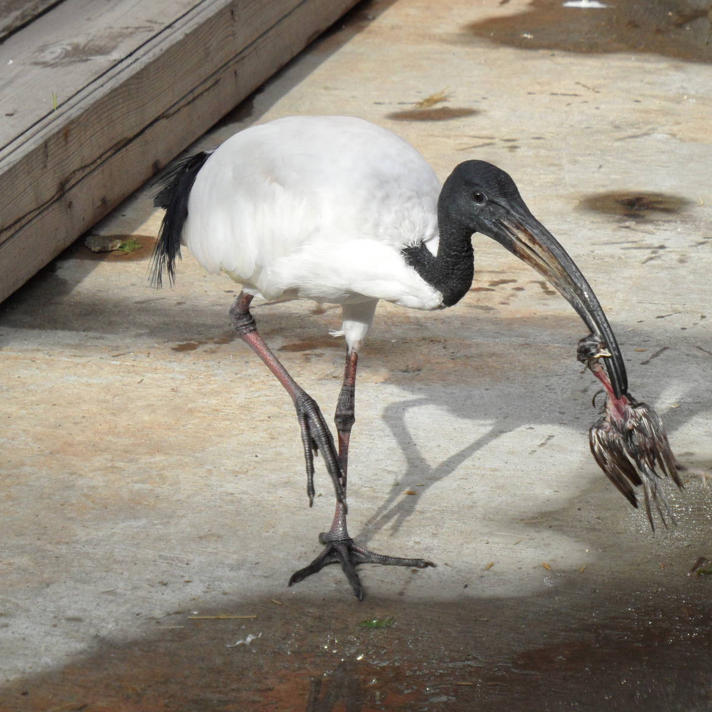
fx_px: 4142
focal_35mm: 178
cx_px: 395
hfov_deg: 9.8
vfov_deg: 9.8
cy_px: 355
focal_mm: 24.6
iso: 200
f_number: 4.4
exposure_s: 1/500
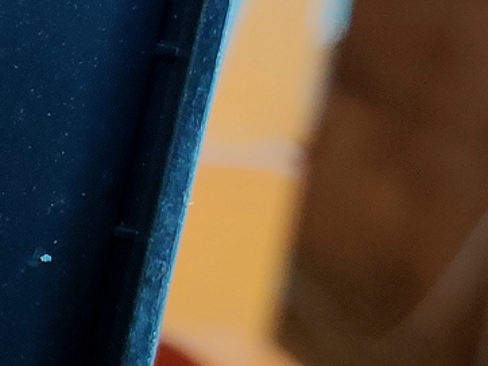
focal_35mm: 149
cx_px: -337
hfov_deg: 12.3
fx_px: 2102
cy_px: 43
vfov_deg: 9.9
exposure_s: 1/50
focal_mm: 4.75
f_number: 1.65
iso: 250
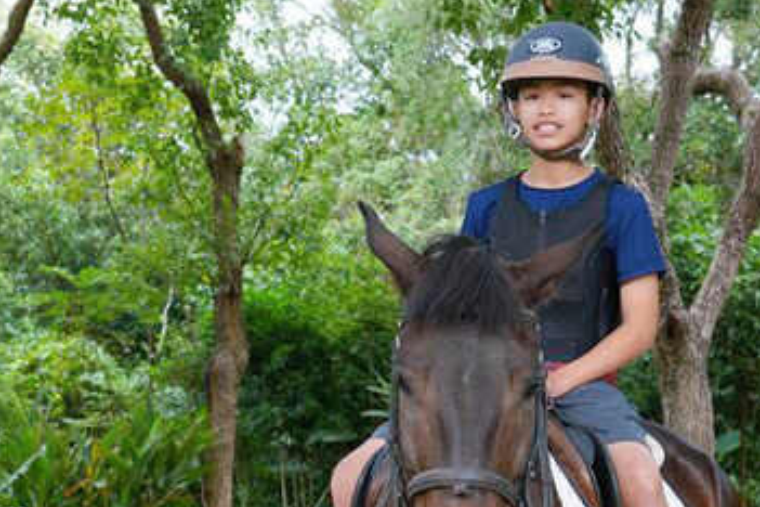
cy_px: 520
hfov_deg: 26.9
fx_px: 1583
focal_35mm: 75
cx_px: 307
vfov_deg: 17.7
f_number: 5
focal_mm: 31
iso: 160
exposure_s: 1/60
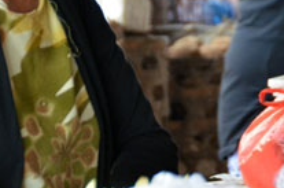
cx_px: 222
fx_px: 3802
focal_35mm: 483
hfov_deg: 4.3
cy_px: -77
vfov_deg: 2.8
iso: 1600
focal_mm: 112
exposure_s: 1/200
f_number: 5.3
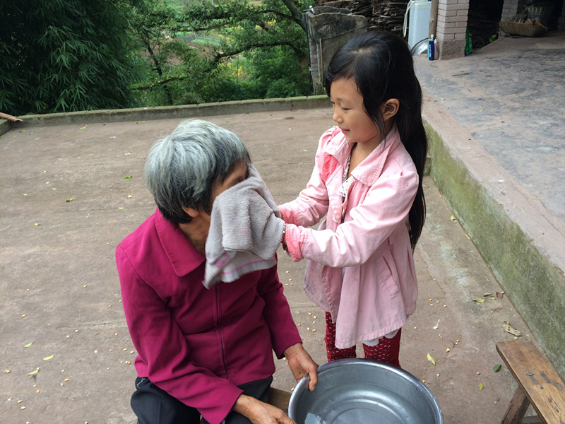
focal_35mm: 29
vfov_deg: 48.2
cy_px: 212
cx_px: 282
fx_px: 473
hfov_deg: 61.7
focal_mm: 4.15
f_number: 2.2
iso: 40
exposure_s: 1/50
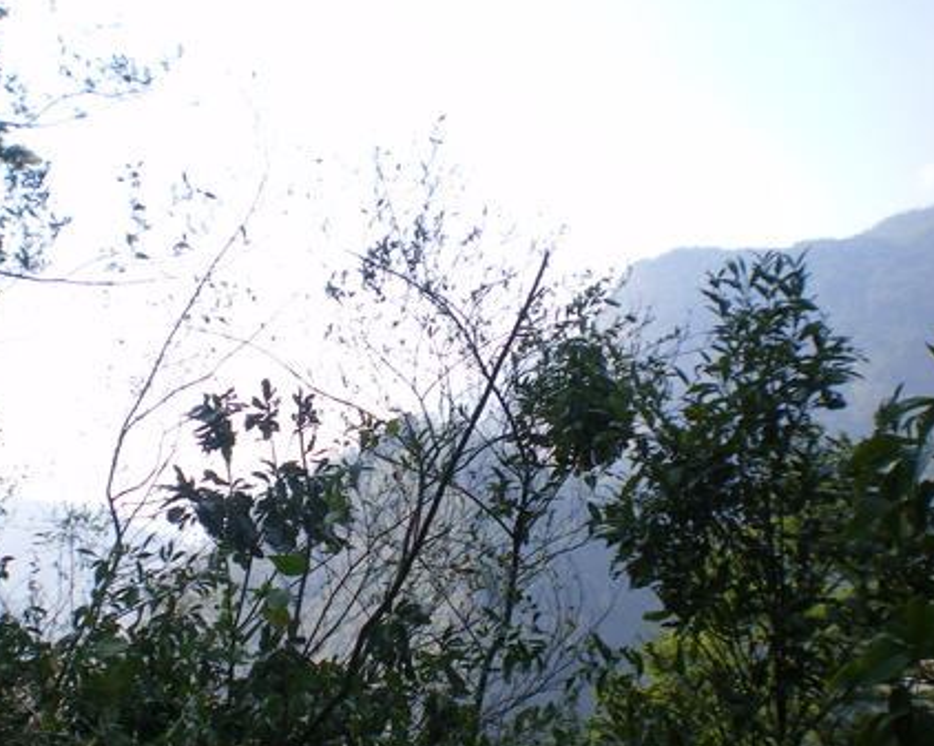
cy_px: 449
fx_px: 1381
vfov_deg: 30.1
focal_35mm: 50
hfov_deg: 37.3
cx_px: 385
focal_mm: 6.3
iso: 50
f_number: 4.6
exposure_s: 1/200
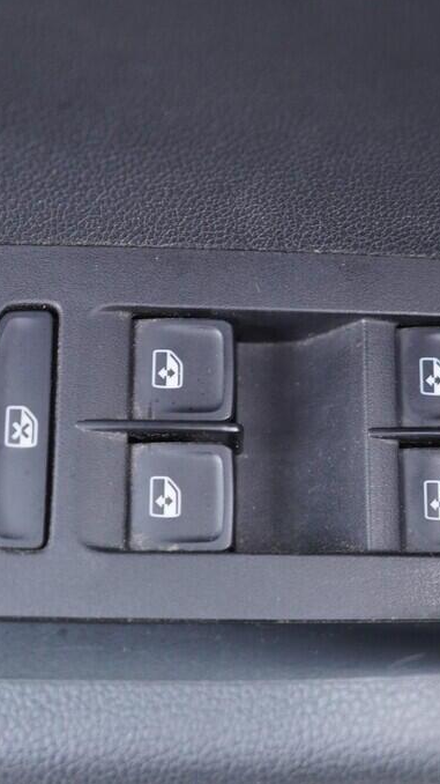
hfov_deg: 21.0
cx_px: 290
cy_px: 390
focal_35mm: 57
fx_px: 1183
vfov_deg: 36.6
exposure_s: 1/40
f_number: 2.8
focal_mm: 24
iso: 500
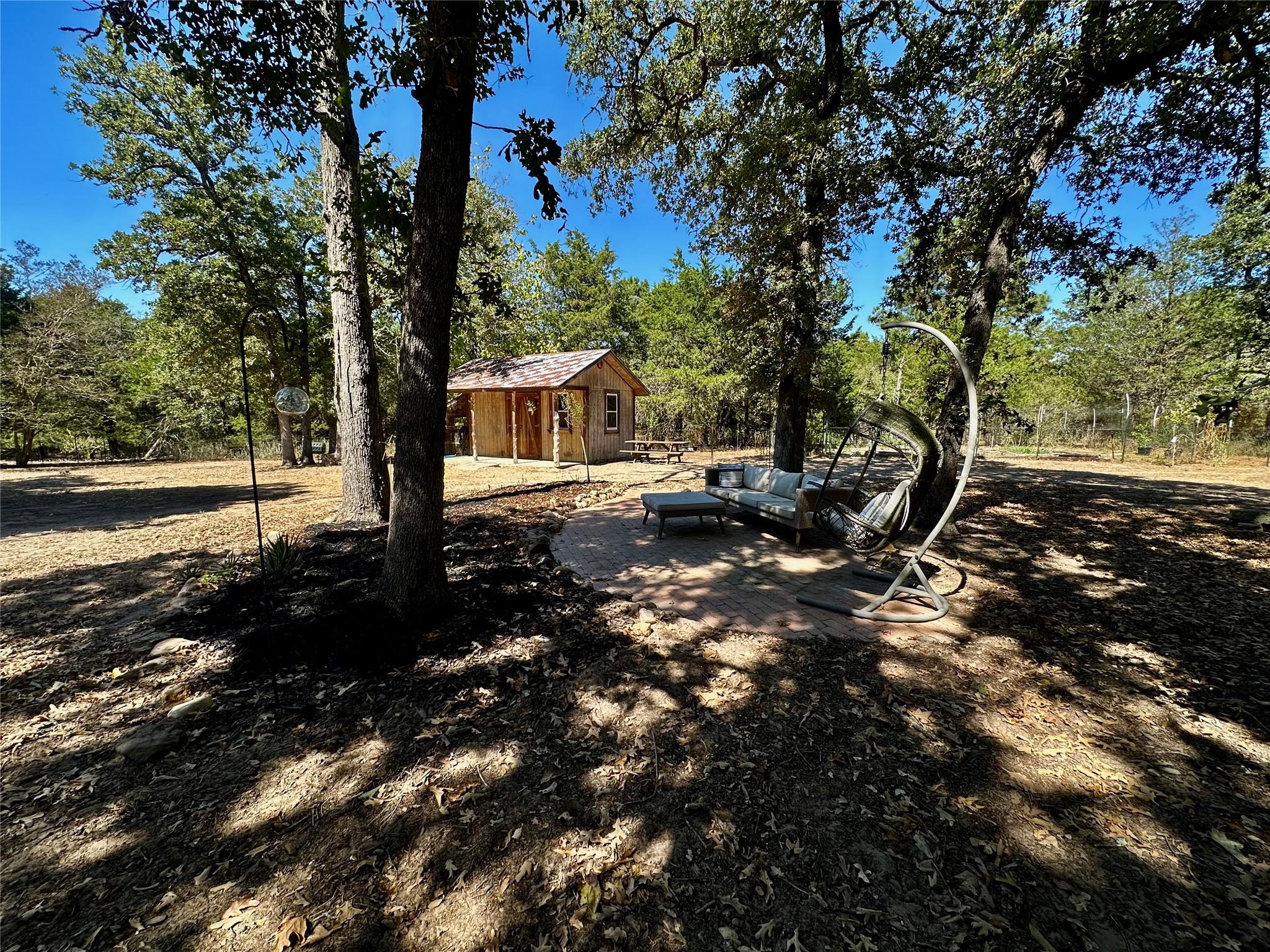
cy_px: 476
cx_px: 635
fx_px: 514
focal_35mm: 14
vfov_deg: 85.7
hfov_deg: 102.1
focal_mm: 2.22
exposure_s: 1/491
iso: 40
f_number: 2.2
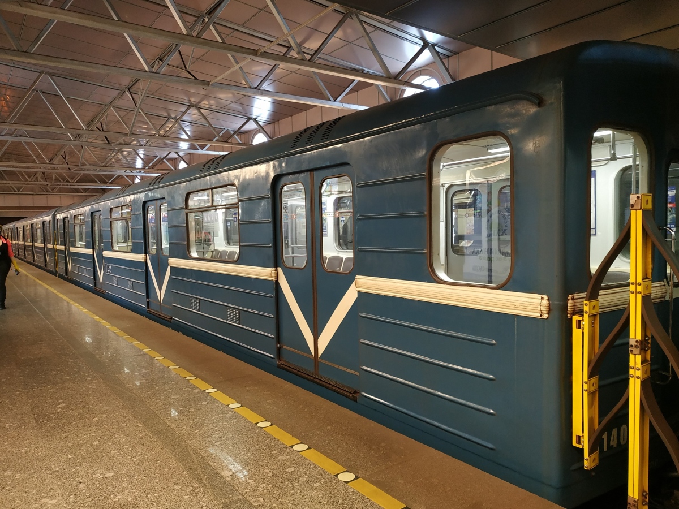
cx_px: 340
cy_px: 254
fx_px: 471
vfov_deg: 56.8
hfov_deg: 71.6
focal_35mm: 24
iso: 200
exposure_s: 1/33
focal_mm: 3.94
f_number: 1.9
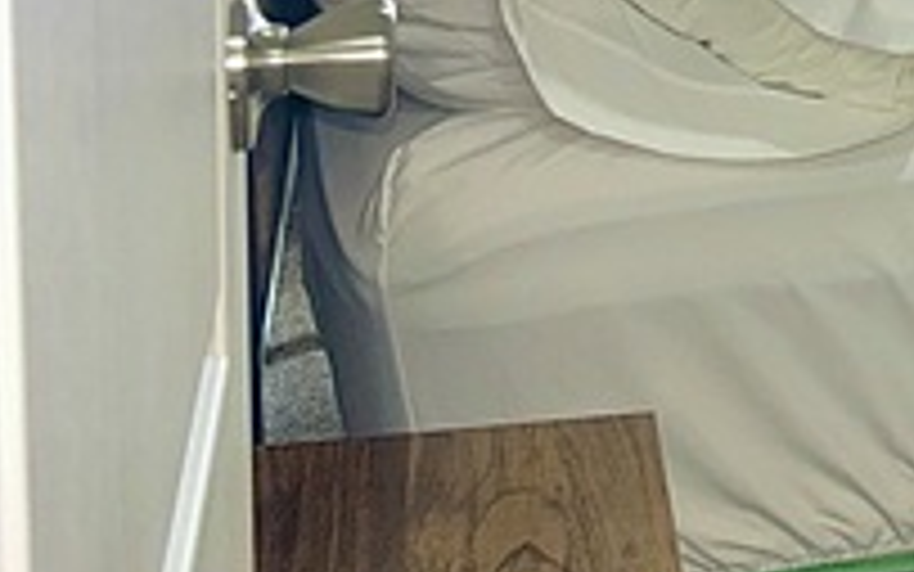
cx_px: 1207
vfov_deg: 10.6
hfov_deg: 16.9
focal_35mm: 116
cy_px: -462
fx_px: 2890
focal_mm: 5.7
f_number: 1.5
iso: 50
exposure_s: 1/27
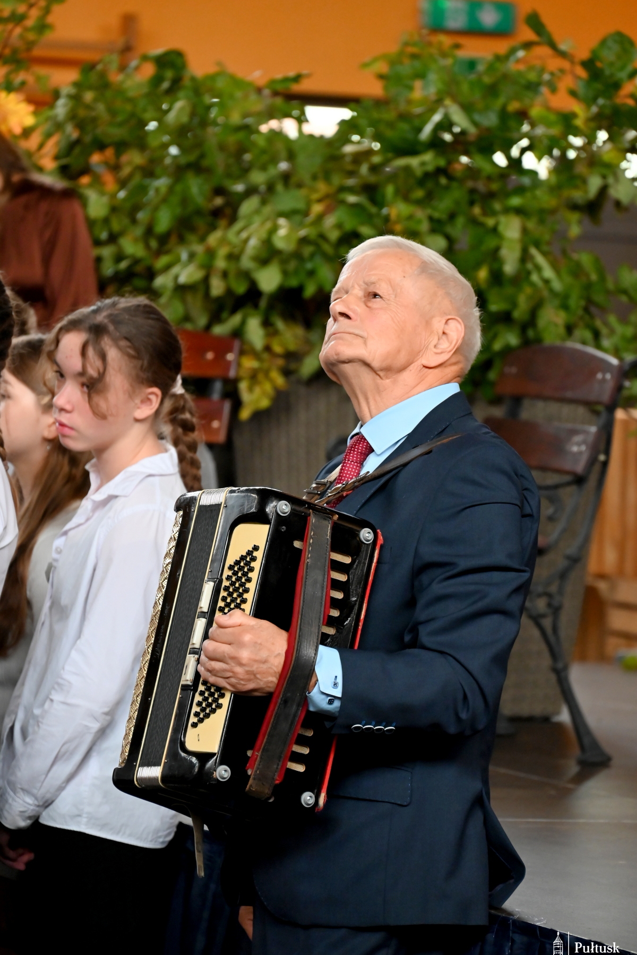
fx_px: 5308
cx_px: 318
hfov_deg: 6.9
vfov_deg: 10.3
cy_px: 478
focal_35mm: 200
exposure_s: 1/250
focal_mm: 200
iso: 2800
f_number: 6.3
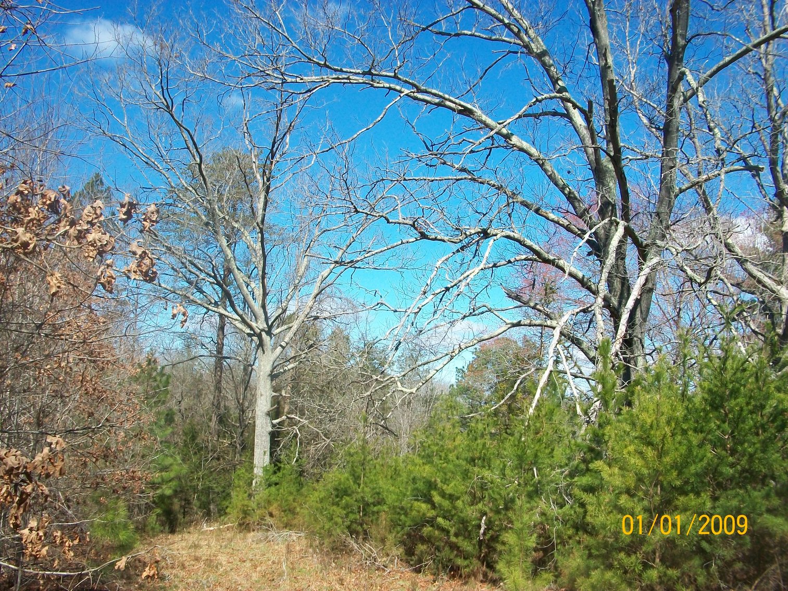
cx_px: 394
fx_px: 774
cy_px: 296
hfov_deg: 54.0
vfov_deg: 41.8
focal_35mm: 34
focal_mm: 5.7
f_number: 5.5
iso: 80
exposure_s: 1/250
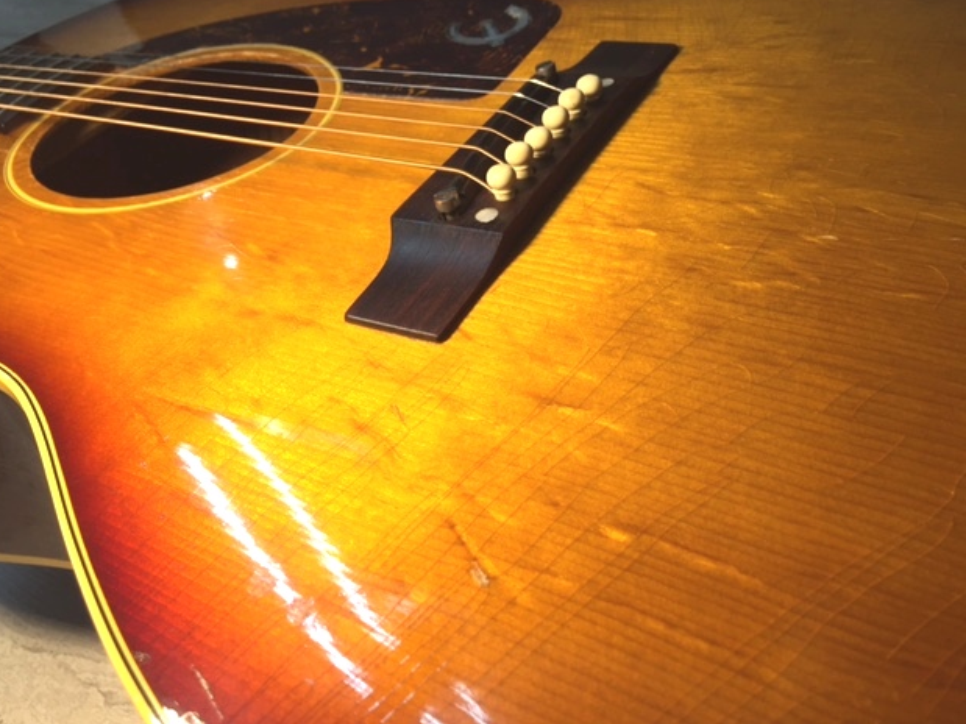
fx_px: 837
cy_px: 351
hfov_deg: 60.0
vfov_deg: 46.8
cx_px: 479
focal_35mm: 30
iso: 32
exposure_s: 1/60
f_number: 2.2
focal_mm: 4.15
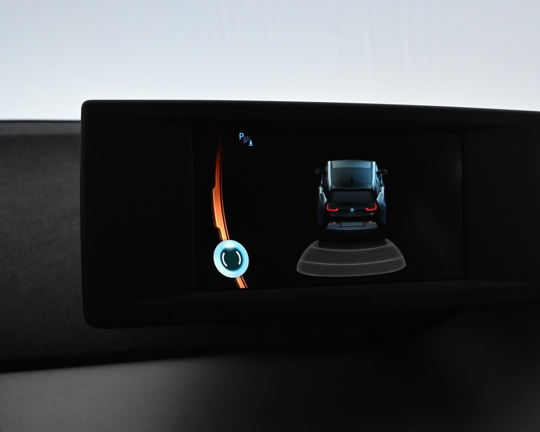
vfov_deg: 51.5
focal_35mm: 28
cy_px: 210
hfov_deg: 62.0
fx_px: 448
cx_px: 306
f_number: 5.6
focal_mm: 16
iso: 6400
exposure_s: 1/160
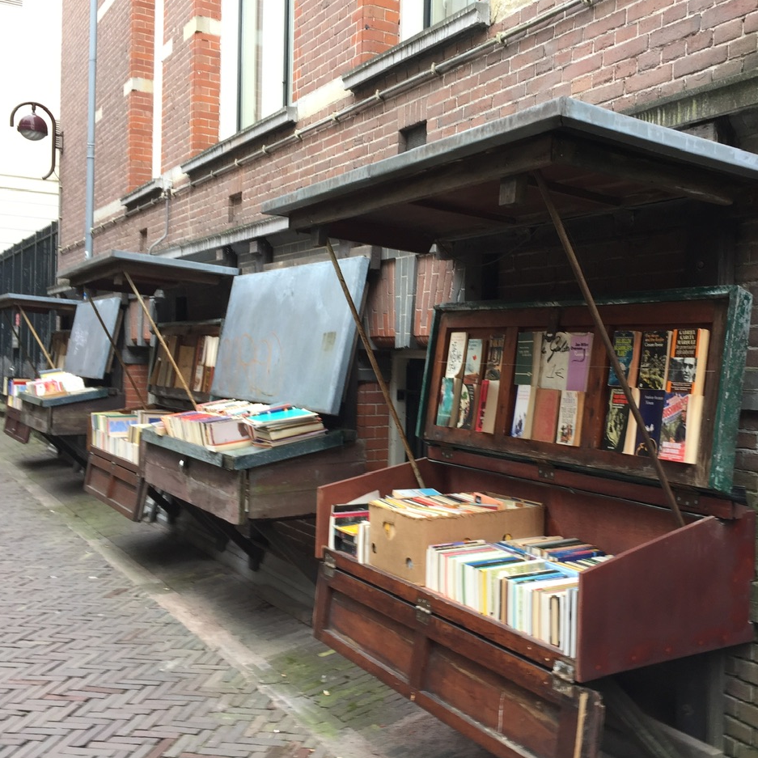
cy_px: 379
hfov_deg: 46.8
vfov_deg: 47.2
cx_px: 474
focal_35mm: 35
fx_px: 867
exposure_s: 1/50
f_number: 2.2
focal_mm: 4.15
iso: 40
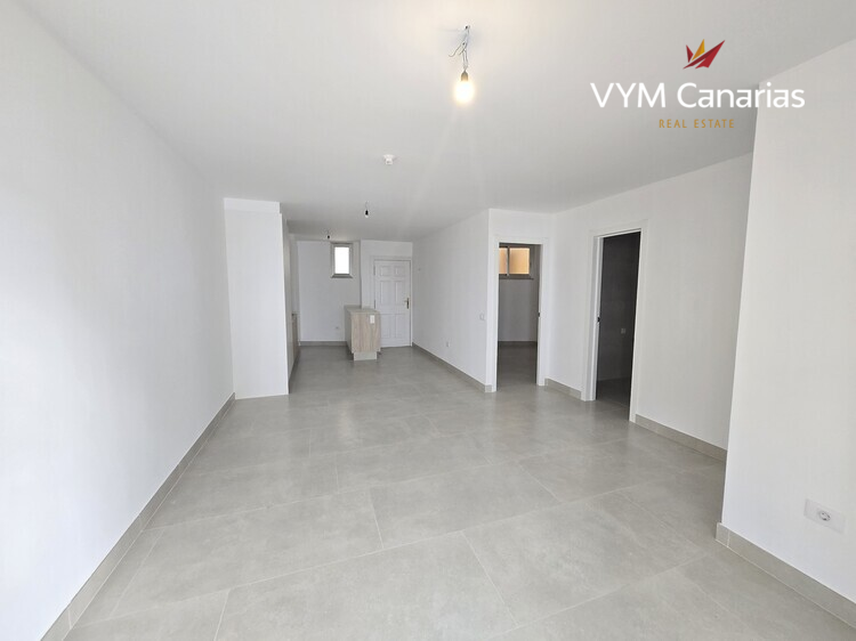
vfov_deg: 89.9
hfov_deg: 106.2
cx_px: 428
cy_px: 320
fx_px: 321
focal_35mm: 13
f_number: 2.2
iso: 200
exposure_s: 1/50
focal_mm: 1.7
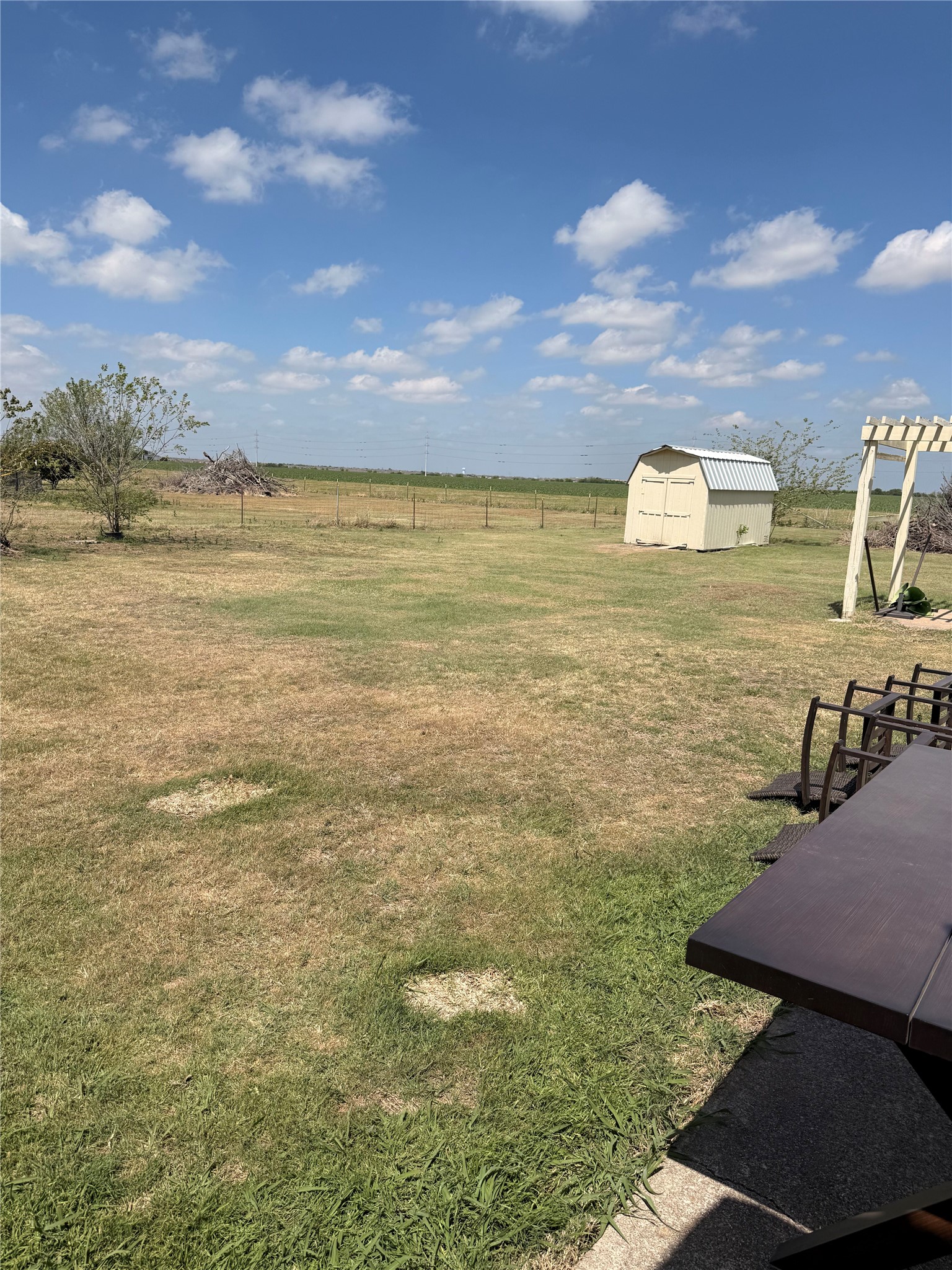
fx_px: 880
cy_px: 635
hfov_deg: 56.8
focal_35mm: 24
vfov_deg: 71.6
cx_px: 476
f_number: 1.78
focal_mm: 6.76
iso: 80
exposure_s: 1/8130
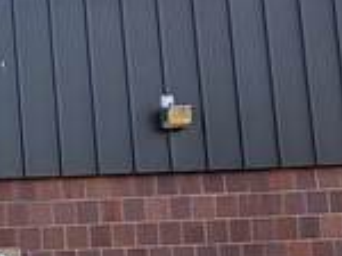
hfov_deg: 18.8
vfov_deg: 16.5
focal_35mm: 89
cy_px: 176
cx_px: -205
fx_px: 878
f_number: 2.2
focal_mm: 2.2
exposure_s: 1/393
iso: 64
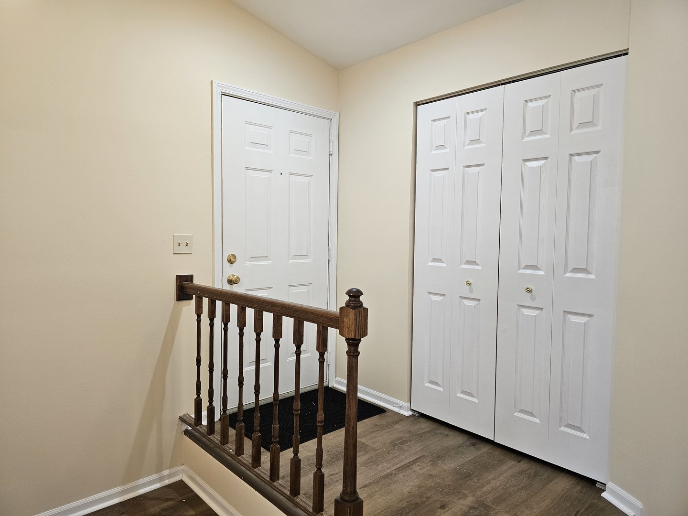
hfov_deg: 73.9
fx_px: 457
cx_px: 344
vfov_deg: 58.9
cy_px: 258
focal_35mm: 23
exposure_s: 1/120
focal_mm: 6.3
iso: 200
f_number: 1.7
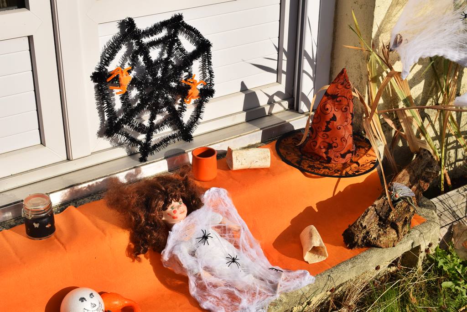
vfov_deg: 25.8
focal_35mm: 52
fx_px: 681
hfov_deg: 37.8
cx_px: 234
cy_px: 156
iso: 200
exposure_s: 1/500
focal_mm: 35
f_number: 11
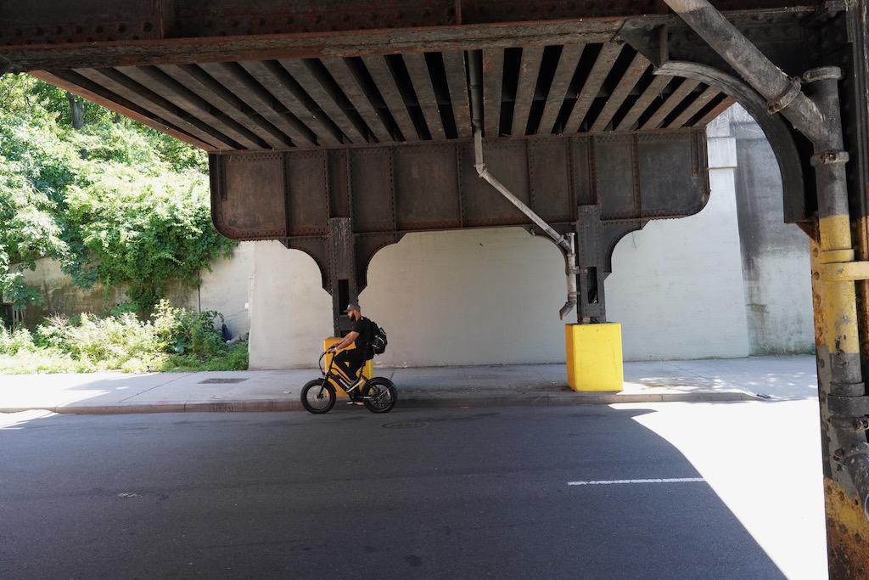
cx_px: 434
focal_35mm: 30
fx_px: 724
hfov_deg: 61.9
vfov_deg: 43.6
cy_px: 290
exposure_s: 1/250
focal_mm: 30
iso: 2500
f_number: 10
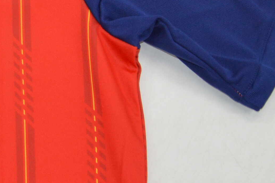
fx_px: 1388
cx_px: -176
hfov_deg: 10.8
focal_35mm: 182
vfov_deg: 7.5
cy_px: 223
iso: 400
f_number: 8
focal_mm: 21
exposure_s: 1/200
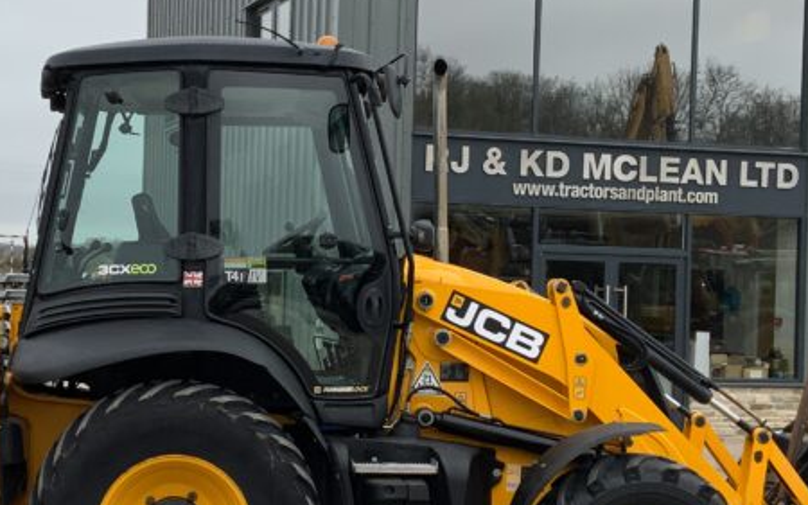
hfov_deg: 29.2
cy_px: 275
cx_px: 282
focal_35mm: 70
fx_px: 1541
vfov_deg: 18.6
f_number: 1.8
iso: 16
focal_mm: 3
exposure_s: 1/346
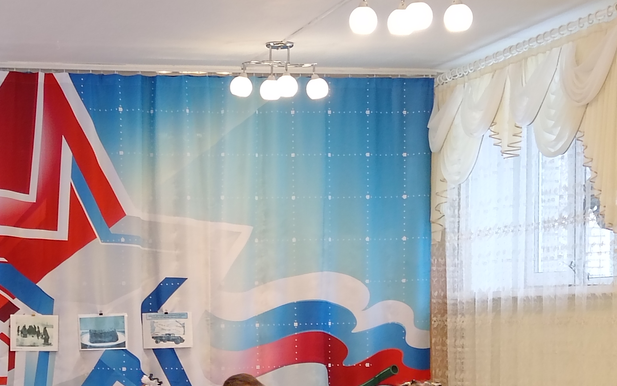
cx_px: 183
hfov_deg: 20.5
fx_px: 1698
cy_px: 386
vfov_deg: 12.8
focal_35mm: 101
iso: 824
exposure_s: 1/50
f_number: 1.9
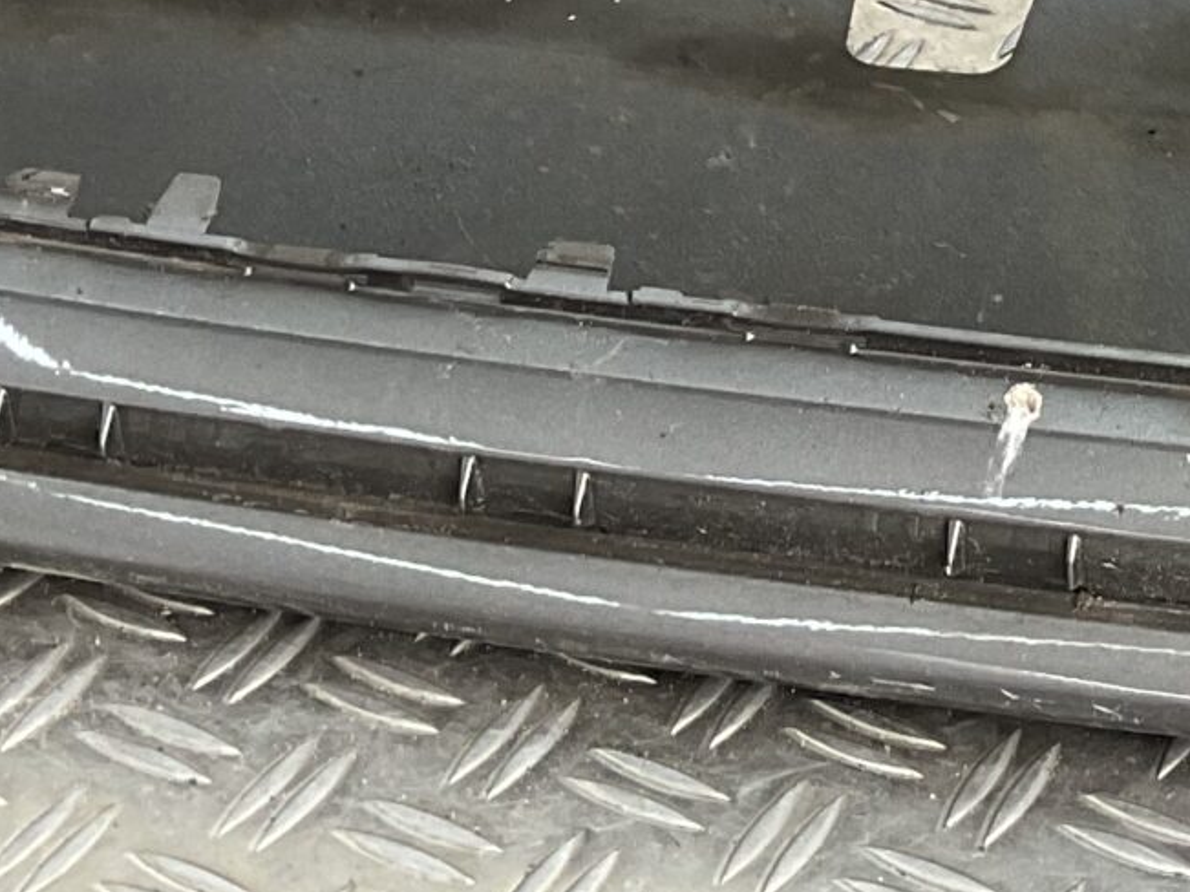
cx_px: 1250
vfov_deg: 12.0
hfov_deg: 16.8
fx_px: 3918
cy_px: -704
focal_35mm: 114
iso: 32
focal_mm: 3
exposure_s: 1/100
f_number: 1.8
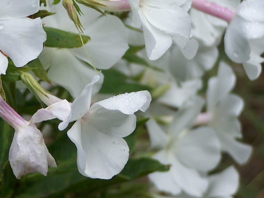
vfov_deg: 4.8
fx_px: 2342
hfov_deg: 6.4
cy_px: 4
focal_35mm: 307
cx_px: -50
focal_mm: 21.2
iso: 80
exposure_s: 1/1000
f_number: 3.2
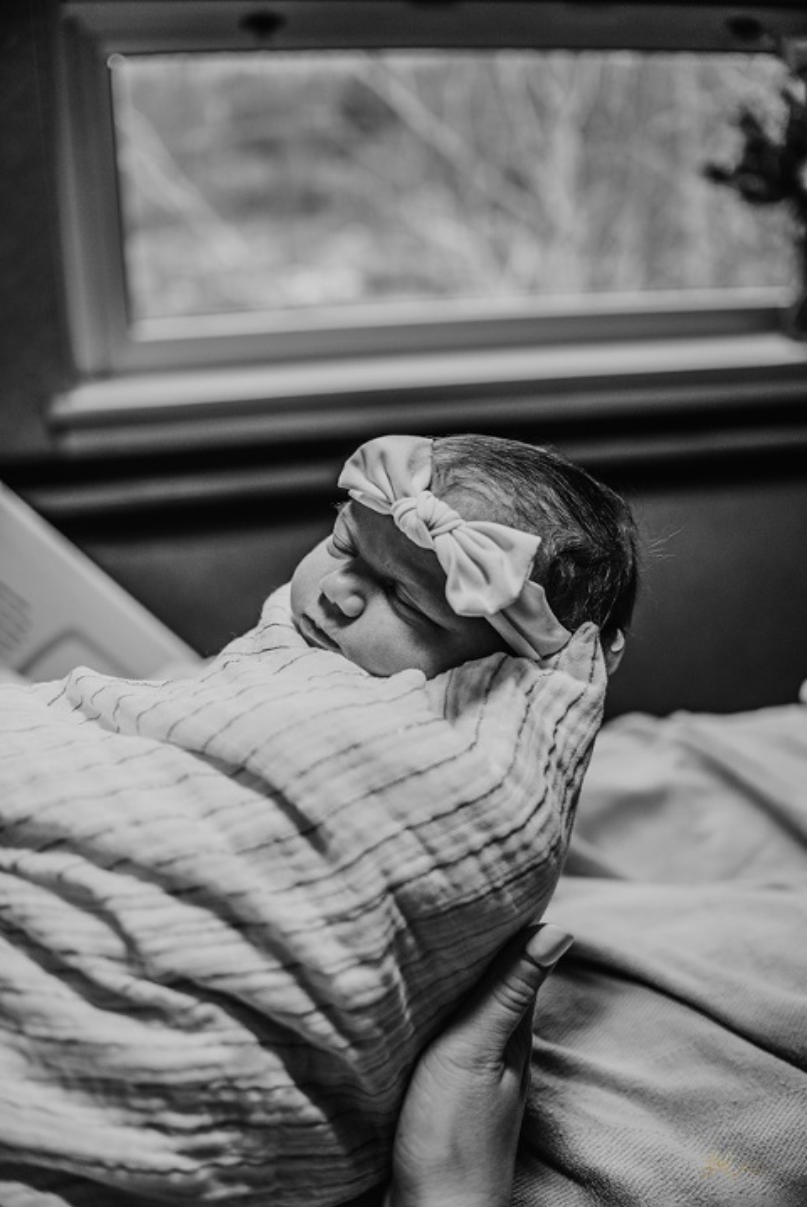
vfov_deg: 54.4
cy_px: 604
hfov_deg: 37.9
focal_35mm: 35
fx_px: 1175
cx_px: 404
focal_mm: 35
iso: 640
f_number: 2.5
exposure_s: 1/250
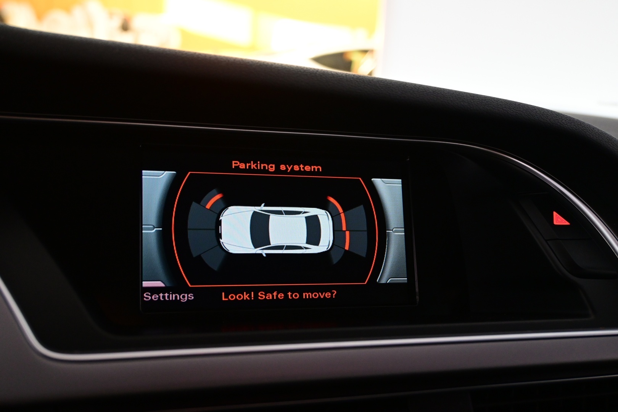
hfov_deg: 47.2
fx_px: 708
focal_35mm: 41
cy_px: 206
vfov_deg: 32.4
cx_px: 309
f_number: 4.5
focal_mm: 27.5
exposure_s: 1/40
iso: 1400
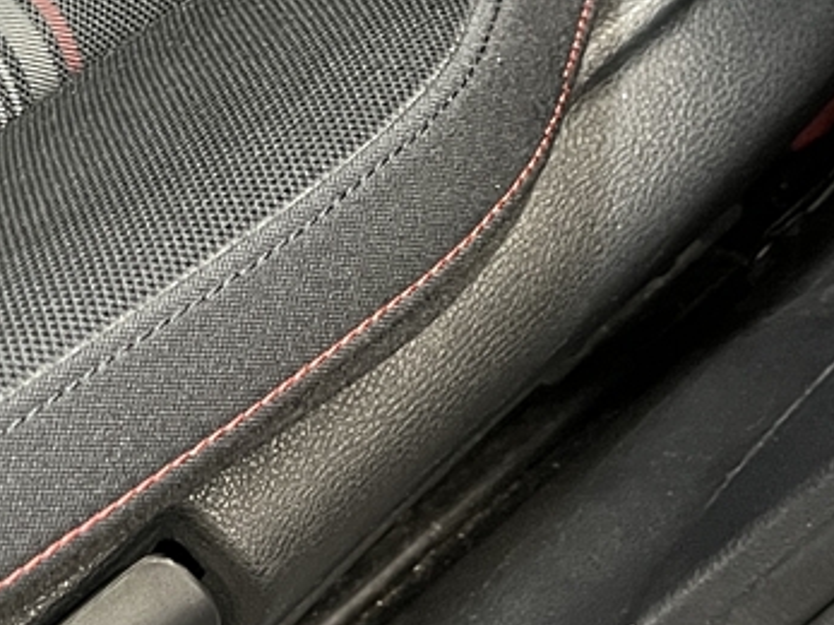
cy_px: -36
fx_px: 2312
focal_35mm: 96
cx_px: -411
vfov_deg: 15.1
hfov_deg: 18.2
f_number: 1.6
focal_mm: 5.1
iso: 640
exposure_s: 1/40
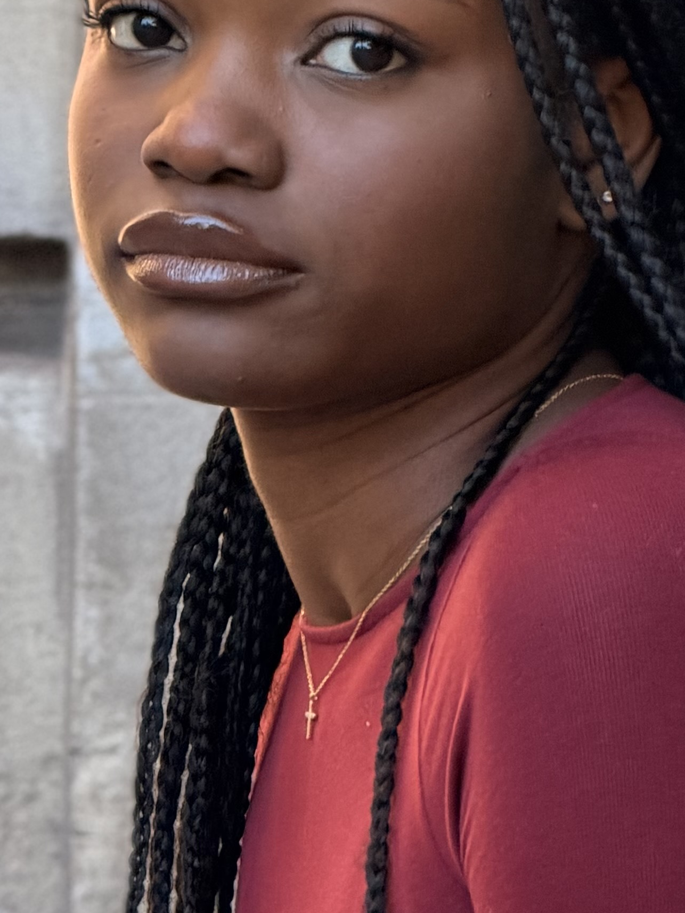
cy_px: 1166
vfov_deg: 5.9
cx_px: 63
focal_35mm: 333
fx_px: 8787
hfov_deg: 4.5
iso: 200
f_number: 2.8
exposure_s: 1/121
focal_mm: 16.89
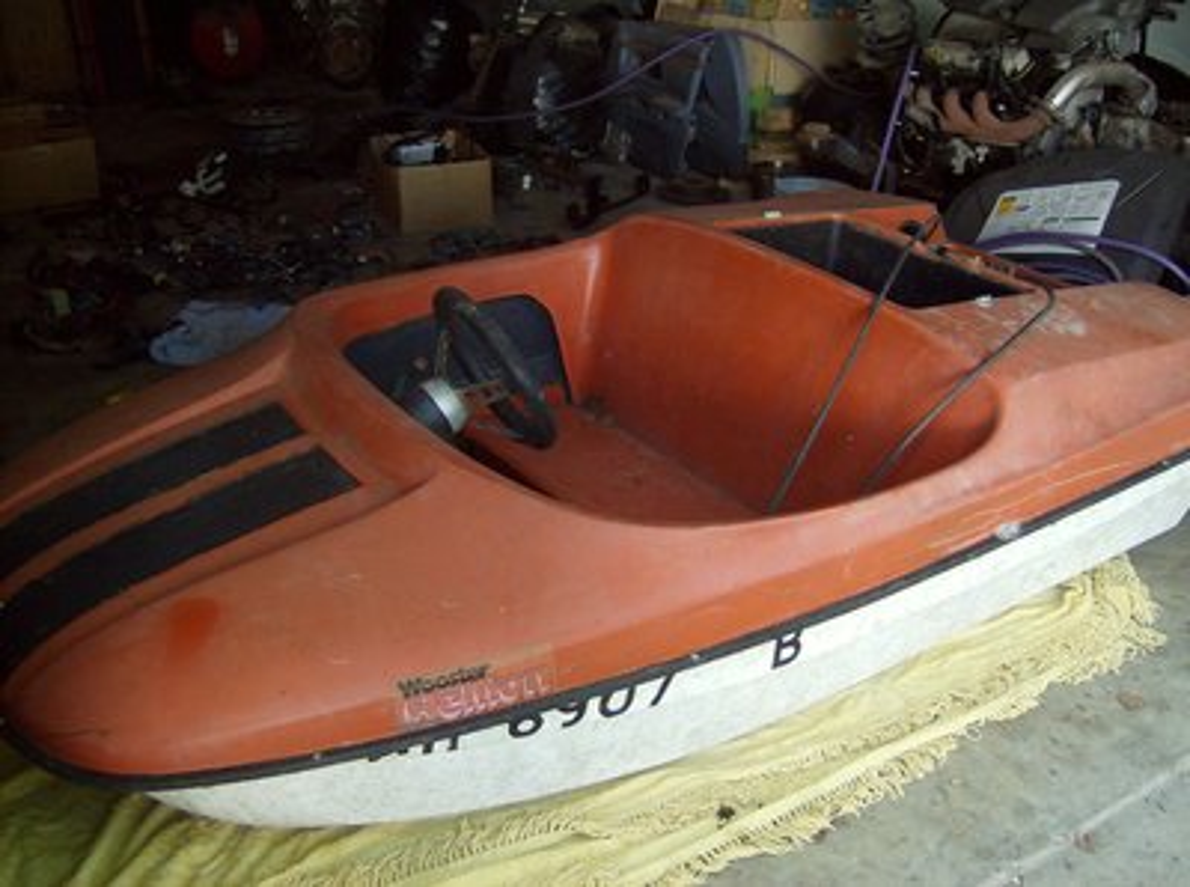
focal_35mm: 36
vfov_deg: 39.5
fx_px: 1235
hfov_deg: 51.5
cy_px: 444
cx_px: 595
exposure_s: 1/64
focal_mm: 6
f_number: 2.8
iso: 193
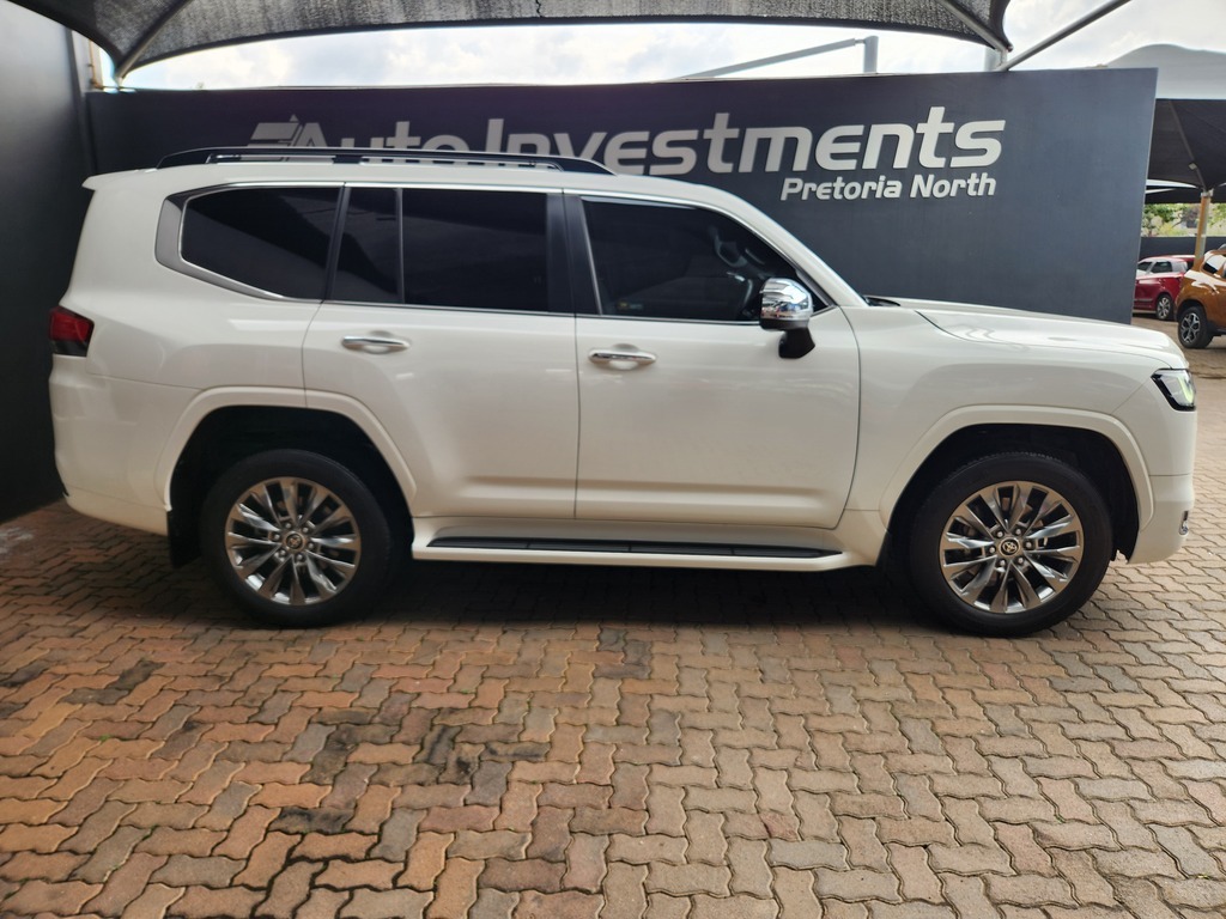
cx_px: 613
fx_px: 815
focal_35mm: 23
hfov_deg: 73.9
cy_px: 460
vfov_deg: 58.9
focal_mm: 5.4
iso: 20
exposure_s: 1/218
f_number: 1.8
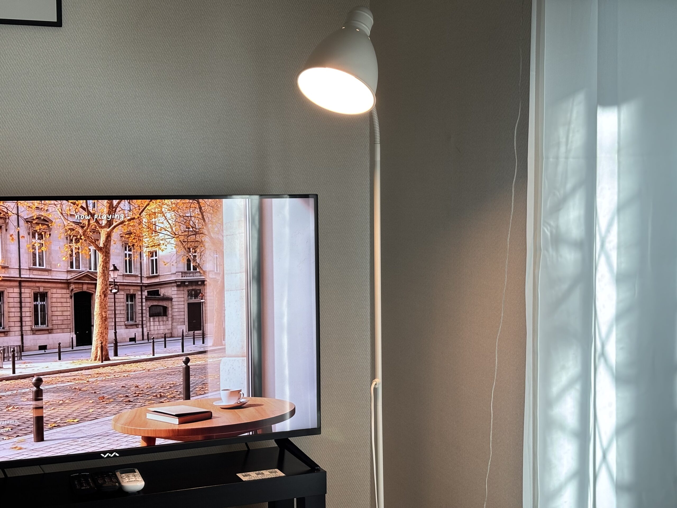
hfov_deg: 36.8
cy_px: 254
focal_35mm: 52
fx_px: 1017
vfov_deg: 28.0
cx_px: 338
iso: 40
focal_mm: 5.96
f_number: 1.6
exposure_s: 1/60
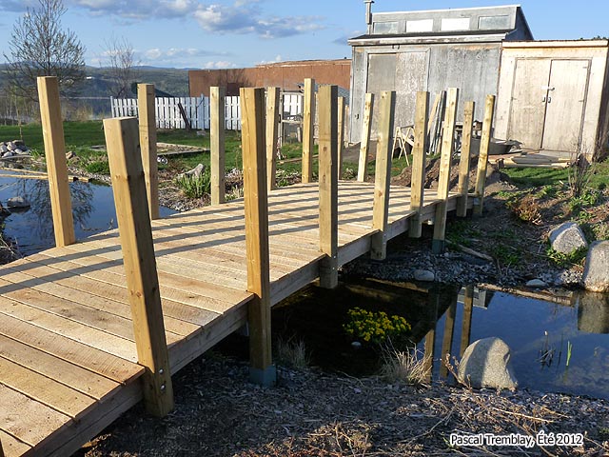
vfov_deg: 44.2
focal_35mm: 32
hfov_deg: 56.8
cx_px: 304
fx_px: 563
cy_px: 228
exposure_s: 1/320
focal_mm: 4.8
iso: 160
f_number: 5.6
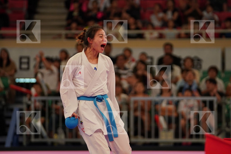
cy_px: 77
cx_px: 116
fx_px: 1662
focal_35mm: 259
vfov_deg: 5.3
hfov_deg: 8.0
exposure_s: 1/1000
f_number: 2.8
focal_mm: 173
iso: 1250
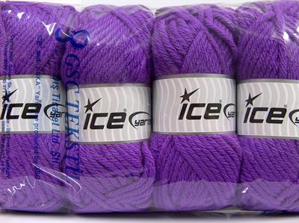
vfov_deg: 32.8
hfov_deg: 43.0
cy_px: 112
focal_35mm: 44
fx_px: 380
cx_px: 150
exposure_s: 1/4.5
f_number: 2.8
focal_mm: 8.96
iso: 100
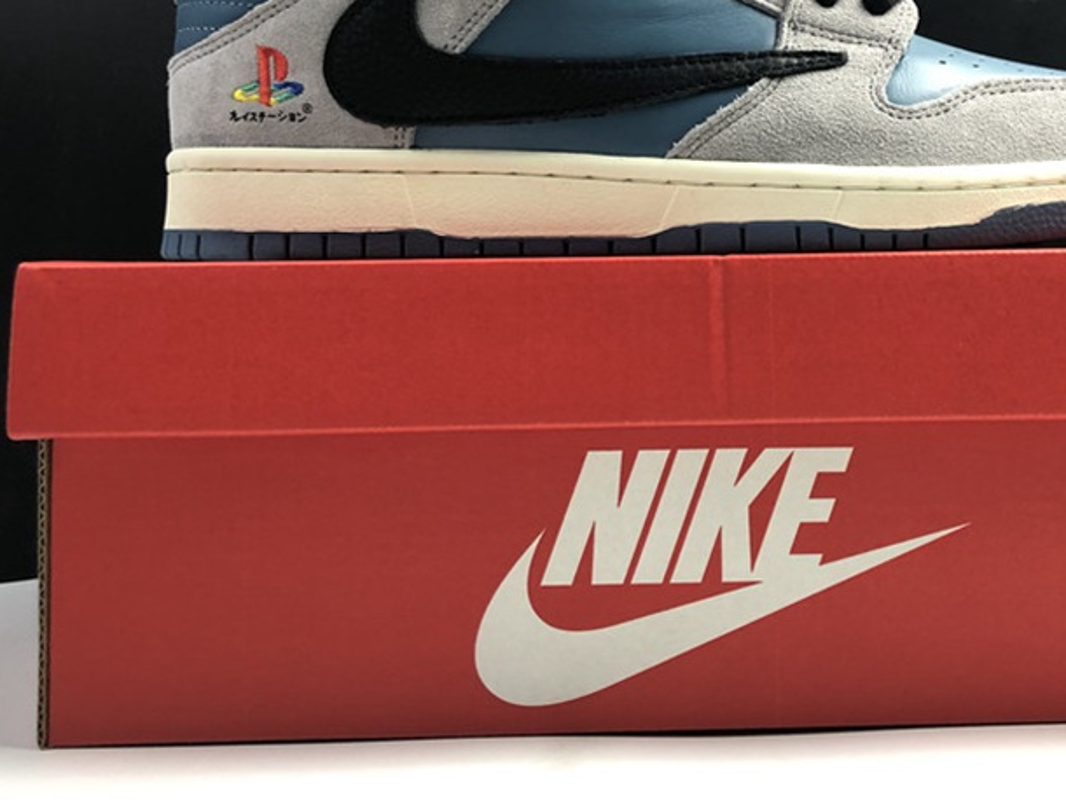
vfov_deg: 30.6
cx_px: 722
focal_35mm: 47
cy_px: 248
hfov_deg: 39.9
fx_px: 1448
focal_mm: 4
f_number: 1.8
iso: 40
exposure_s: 1/33
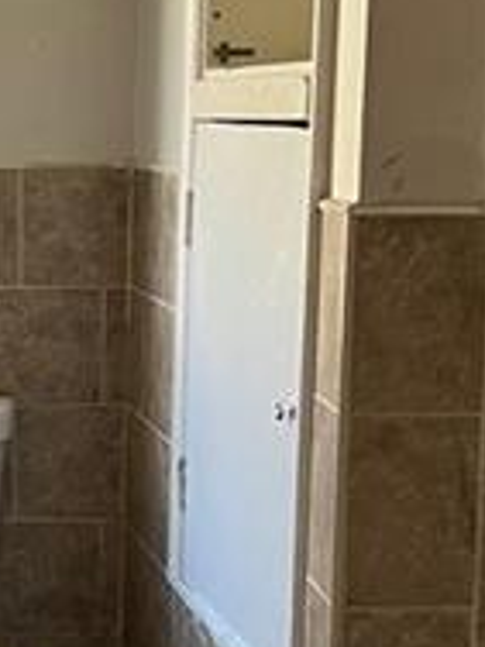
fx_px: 1980
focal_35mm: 106
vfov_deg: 18.5
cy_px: 416
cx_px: -224
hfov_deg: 13.2
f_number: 1.5
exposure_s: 1/60
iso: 200
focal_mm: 5.7
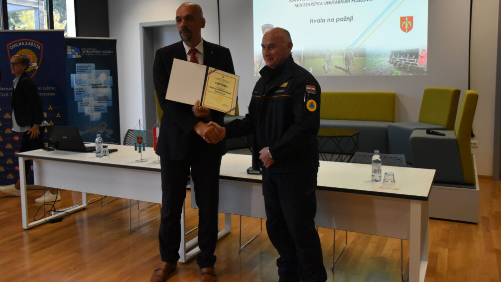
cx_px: 248
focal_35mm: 32
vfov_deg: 36.5
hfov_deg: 61.0
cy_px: 113
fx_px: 425
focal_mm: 20
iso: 2000
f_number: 3.5
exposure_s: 1/500
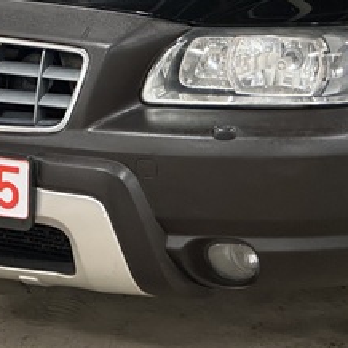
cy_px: 19
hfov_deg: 8.6
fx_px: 2309
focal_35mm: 203
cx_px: 140
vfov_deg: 8.6
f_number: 2.8
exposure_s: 1/34
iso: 640
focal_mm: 9
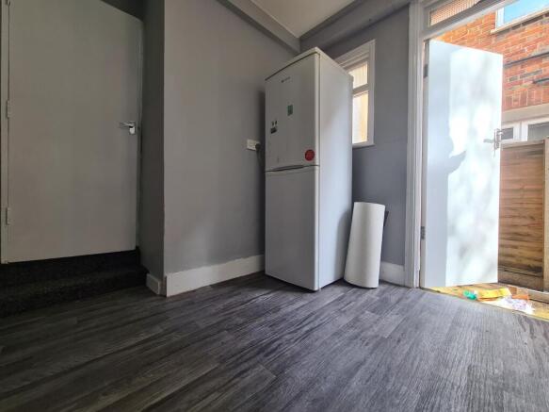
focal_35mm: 13
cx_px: 274
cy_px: 206
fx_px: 206
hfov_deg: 106.2
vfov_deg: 89.9
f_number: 2.2
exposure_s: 1/100
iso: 80
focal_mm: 2.2
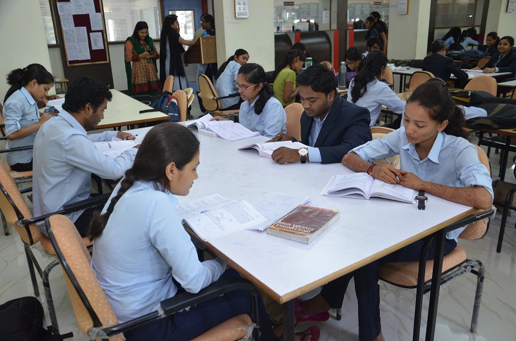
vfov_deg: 41.5
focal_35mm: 32
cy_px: 170
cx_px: 258
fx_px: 450
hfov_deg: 59.6
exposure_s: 1/60
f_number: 3.8
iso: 1250
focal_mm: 21
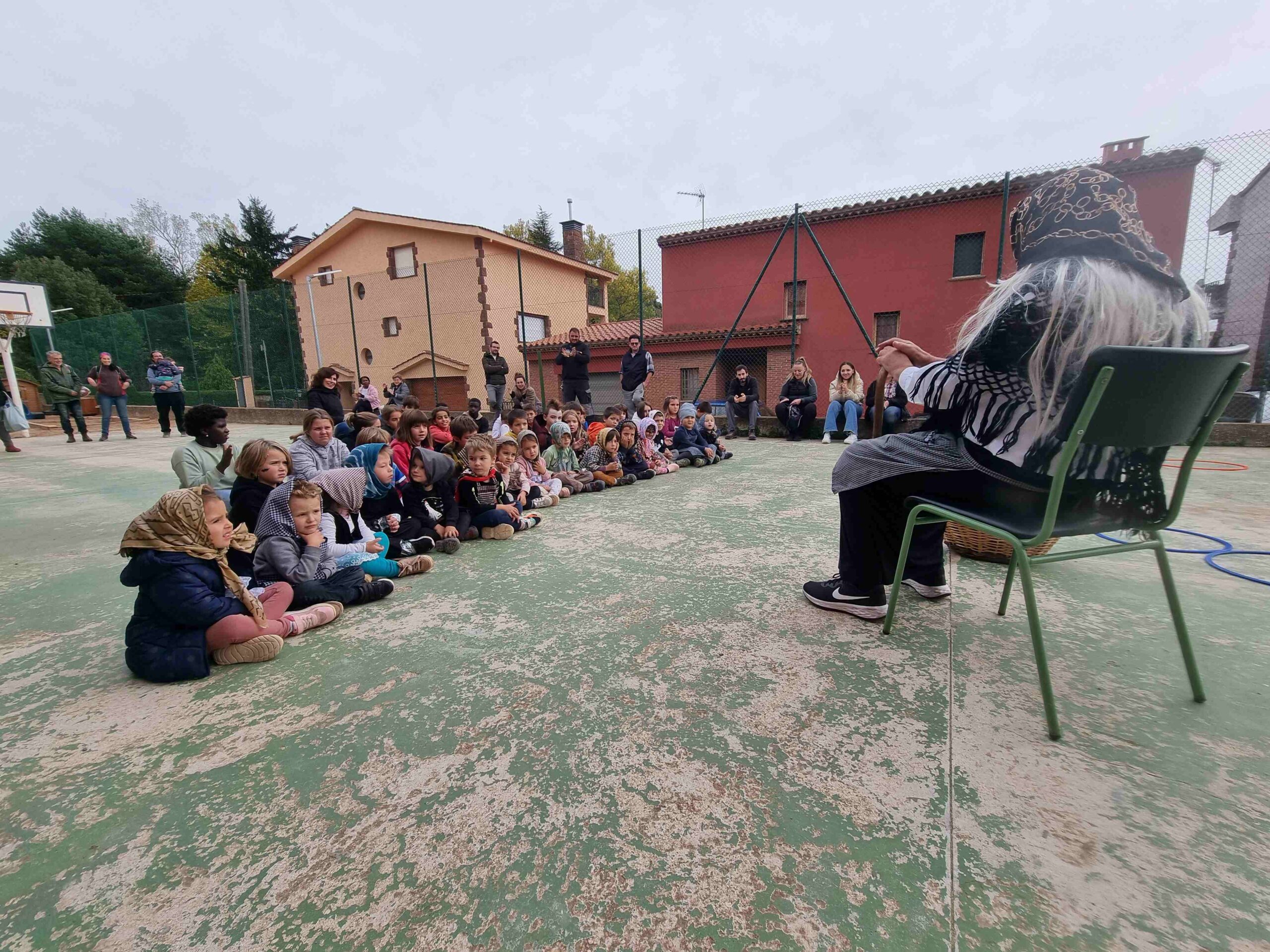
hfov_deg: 106.2
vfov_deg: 89.9
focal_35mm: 13
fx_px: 477
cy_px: 476
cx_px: 635
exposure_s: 1/932
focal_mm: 2.2
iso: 50
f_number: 2.2
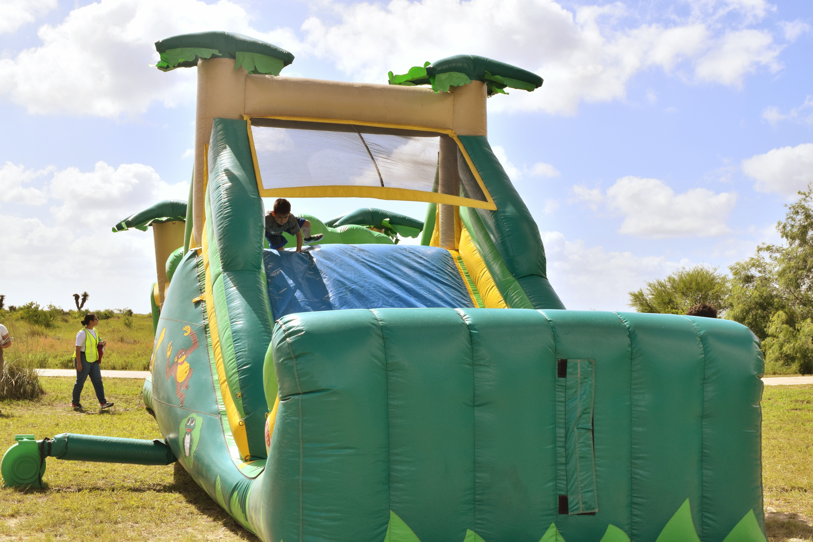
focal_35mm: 45
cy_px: 271
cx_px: 406
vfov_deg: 29.9
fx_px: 1016
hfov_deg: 43.6
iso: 200
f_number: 10
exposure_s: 1/400
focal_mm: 30
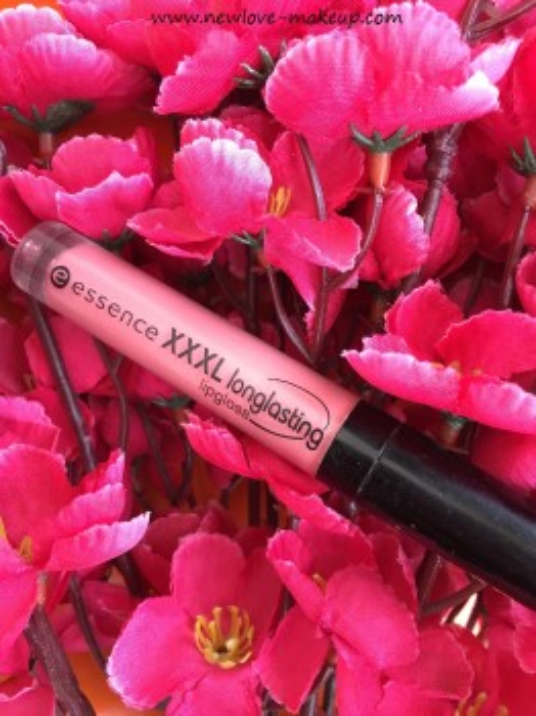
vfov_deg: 61.7
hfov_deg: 48.2
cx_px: 268
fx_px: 599
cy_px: 358
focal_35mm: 29
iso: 50
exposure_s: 1/33
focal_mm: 4.15
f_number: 2.2
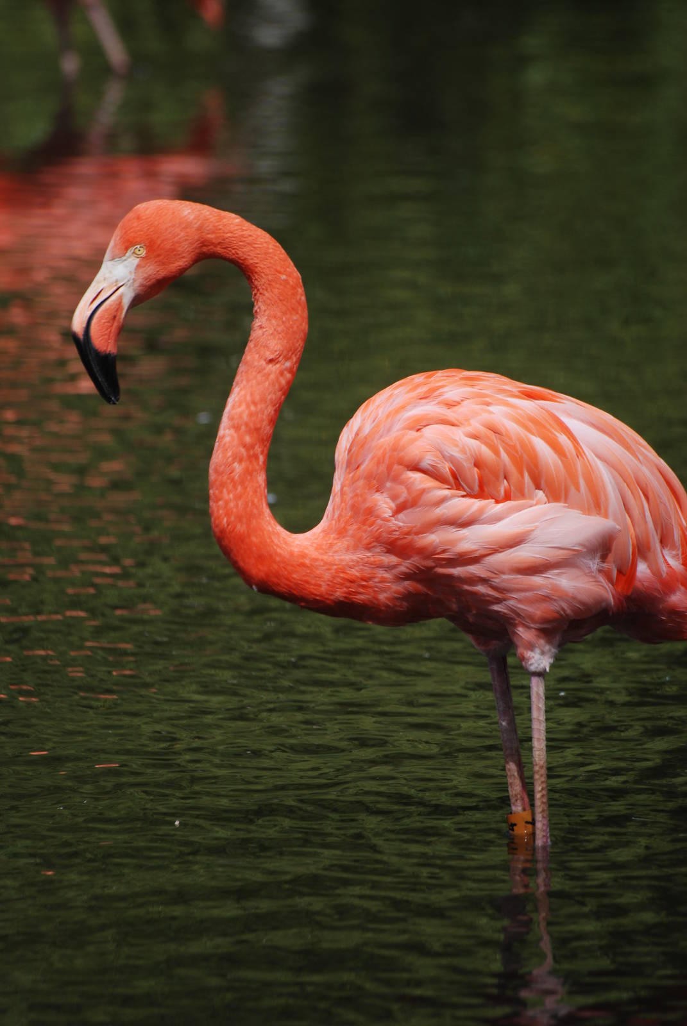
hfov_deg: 3.1
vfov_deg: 4.6
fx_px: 12844
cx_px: 344
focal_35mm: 450
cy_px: 513
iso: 200
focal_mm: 300
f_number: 5.6
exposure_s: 1/800
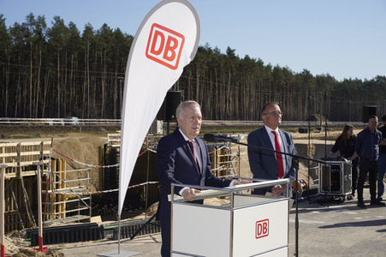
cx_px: 193
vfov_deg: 22.6
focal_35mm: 60
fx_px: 643
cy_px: 128
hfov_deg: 33.4
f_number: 10
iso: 100
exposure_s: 1/250
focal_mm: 60
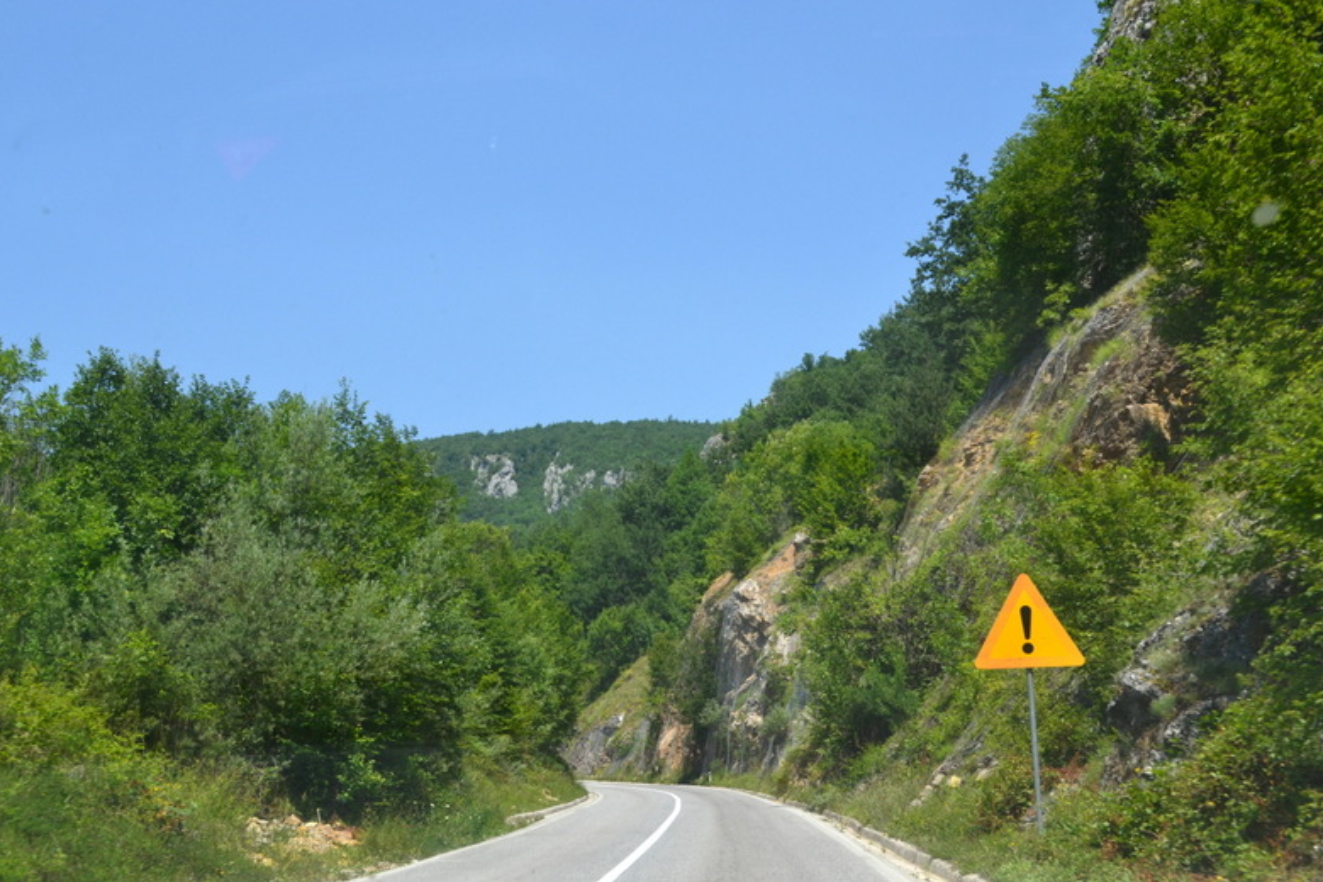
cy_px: 431
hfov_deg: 48.5
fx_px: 1470
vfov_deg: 33.4
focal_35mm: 40
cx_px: 672
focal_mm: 26
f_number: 10
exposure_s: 1/250
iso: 400
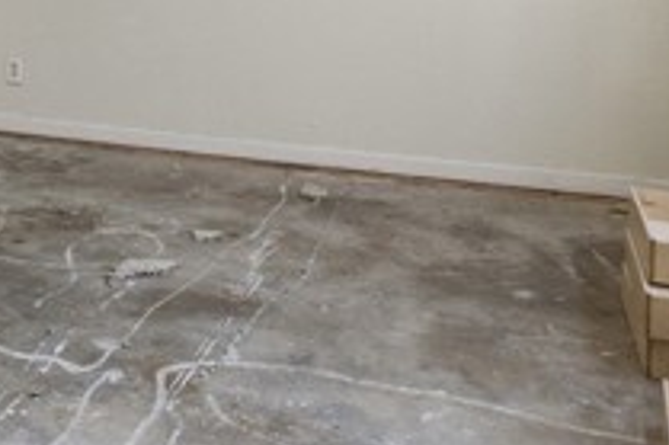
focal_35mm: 55
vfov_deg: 22.6
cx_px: 32
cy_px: -90
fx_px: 1021
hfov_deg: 33.7
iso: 250
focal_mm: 12
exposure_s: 1/40
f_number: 9
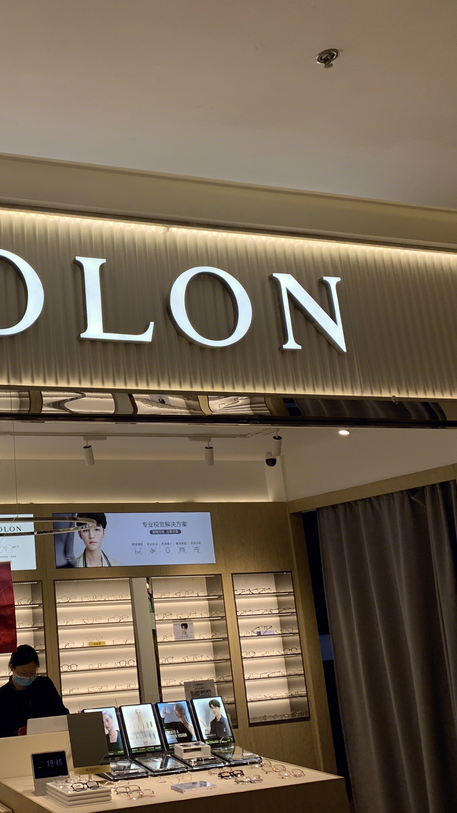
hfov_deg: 29.7
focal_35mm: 38
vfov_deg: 52.8
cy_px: 405
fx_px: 819
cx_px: 37
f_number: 1.8
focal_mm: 4.25
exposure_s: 1/192
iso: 25
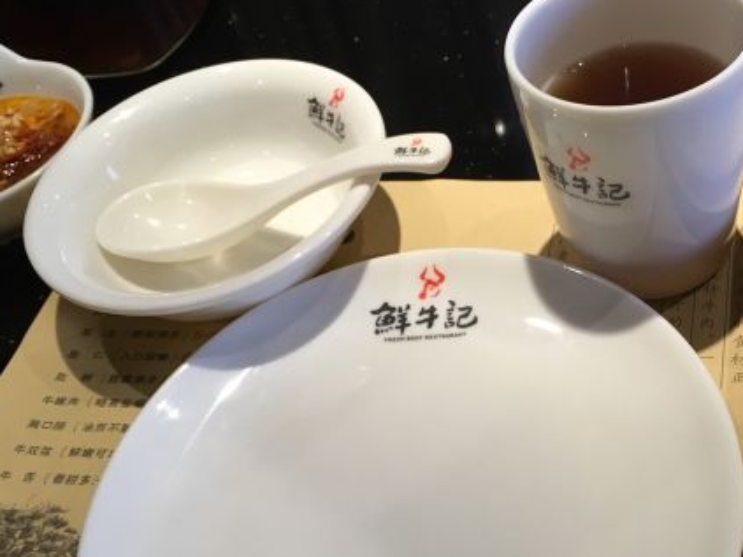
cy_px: 314
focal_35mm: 48
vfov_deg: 30.2
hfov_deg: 39.3
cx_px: 488
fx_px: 1030
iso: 64
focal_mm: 4.15
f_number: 2.2
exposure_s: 1/33
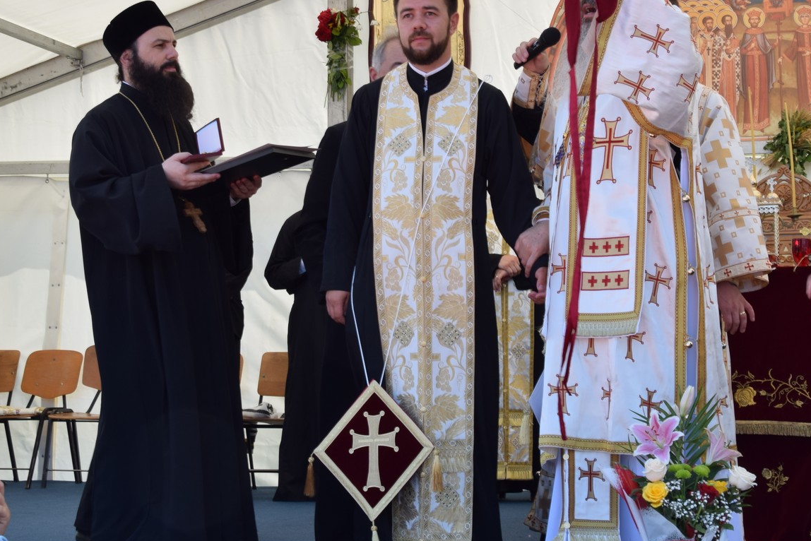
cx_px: 477
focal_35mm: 75
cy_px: 219
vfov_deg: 18.2
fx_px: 1690
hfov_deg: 26.9
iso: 100
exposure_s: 1/80
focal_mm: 30
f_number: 8
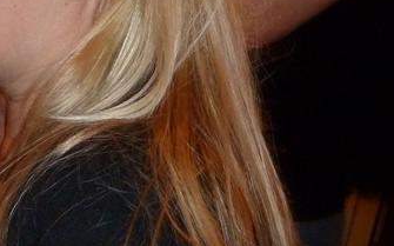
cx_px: 93
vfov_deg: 16.6
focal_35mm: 76
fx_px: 816
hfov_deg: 26.8
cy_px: -20
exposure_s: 1/30
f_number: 3.4
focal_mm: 5
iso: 400
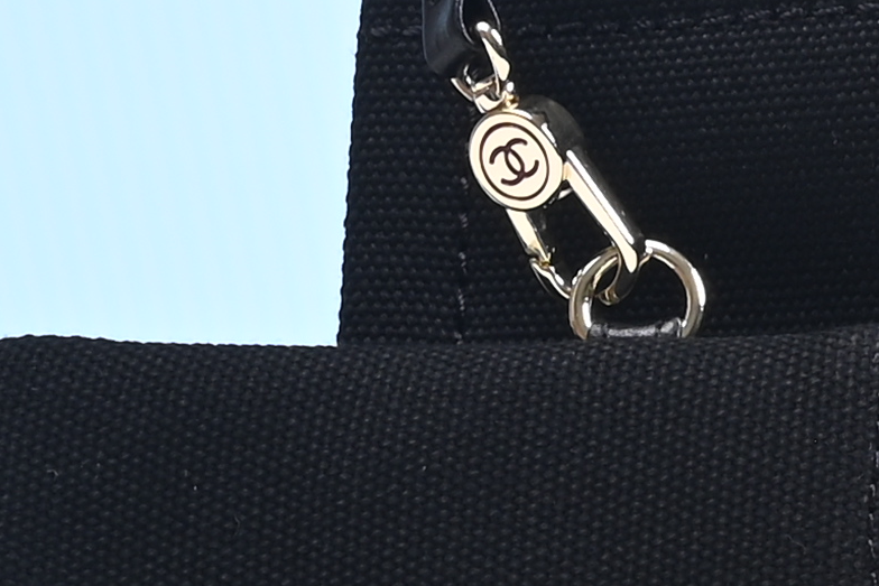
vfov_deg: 4.5
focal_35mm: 307
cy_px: 668
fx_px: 7497
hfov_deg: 6.5
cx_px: 1861
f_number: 16
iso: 110
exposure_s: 1/2
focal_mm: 40
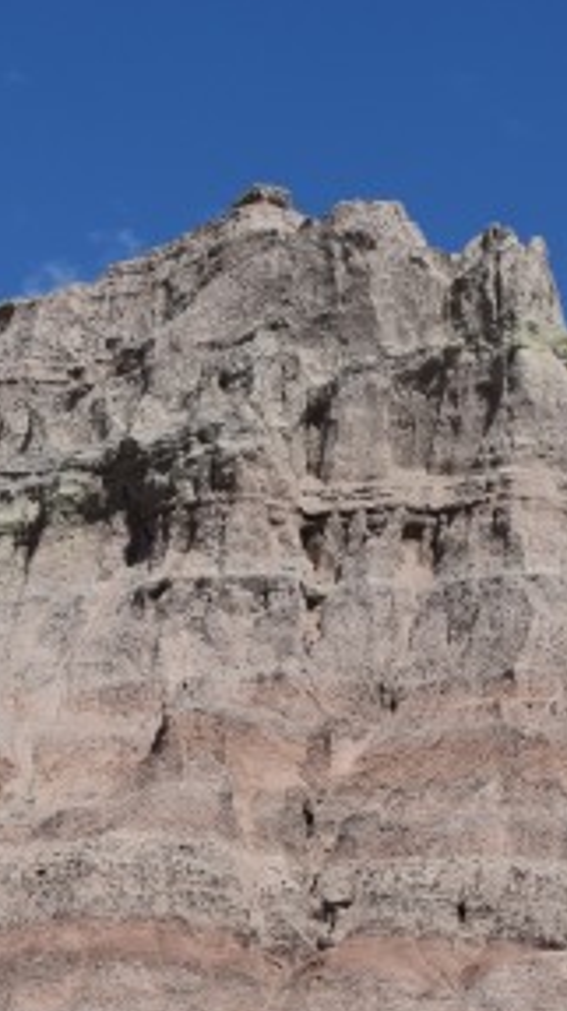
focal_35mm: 173
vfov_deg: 12.0
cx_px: 250
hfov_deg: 7.0
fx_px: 4624
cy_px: 1451
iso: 220
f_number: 11
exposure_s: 1/500
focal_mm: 35
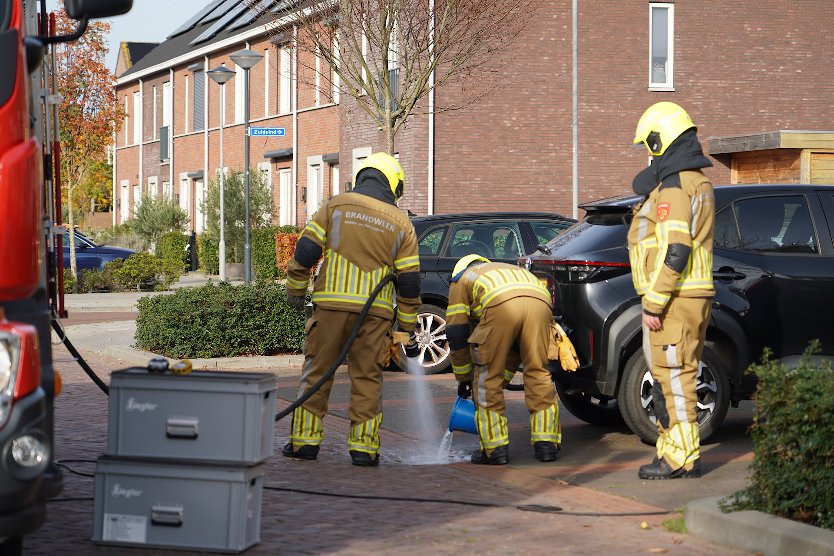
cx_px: 417
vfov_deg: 13.0
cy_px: 278
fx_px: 2432
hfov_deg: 19.5
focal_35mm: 105
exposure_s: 1/250
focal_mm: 105
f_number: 4.5
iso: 100
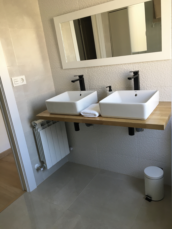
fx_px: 192
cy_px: 114
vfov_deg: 61.7
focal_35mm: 29
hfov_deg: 48.2
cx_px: 86
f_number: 2.2
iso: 80
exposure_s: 1/33
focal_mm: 4.15
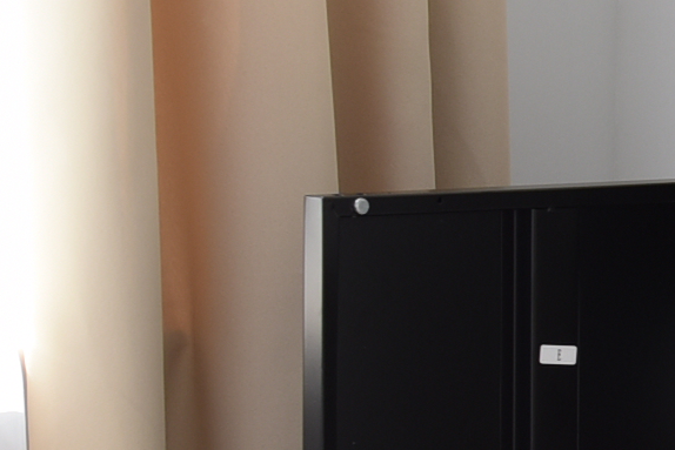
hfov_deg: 3.5
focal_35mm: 577
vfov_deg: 2.4
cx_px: 1255
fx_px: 10821
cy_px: 766
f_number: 5.6
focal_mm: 90
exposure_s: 1/125
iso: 200
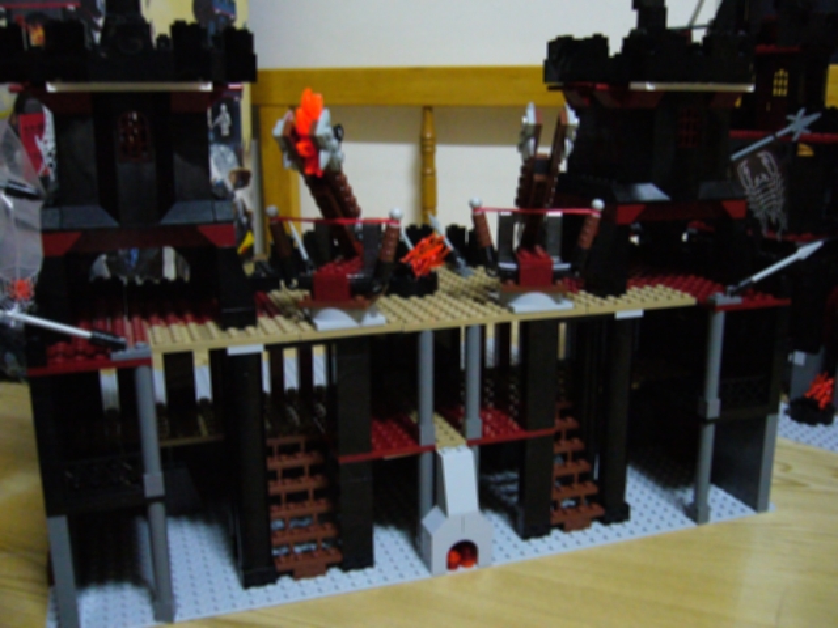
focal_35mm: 35
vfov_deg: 40.7
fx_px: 847
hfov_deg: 52.6
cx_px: 419
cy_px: 314
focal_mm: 5.8
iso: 400
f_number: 2.8
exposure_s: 1/8
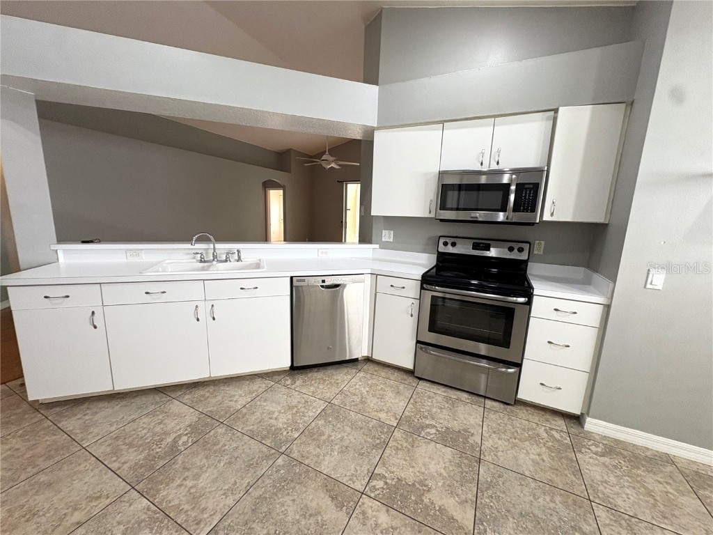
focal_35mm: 14
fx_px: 288
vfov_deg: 85.7
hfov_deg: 102.1
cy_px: 268
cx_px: 356
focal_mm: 2.22
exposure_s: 1/60
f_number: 2.2
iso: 200
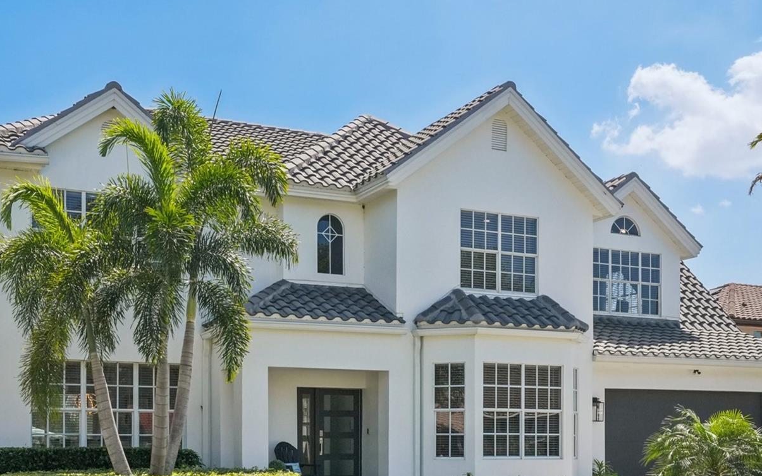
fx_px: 955
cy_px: 327
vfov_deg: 27.8
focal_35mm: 46
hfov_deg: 43.5
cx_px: 390
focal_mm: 23
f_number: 8
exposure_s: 1/2000
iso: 640
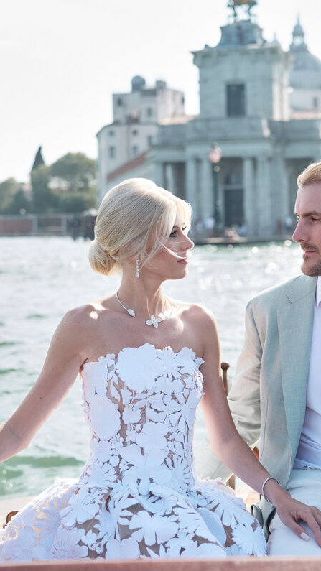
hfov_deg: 15.2
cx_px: 269
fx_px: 1196
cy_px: 286
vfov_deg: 26.9
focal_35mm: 79
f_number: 3.5
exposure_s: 1/5000
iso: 1600
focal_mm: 50
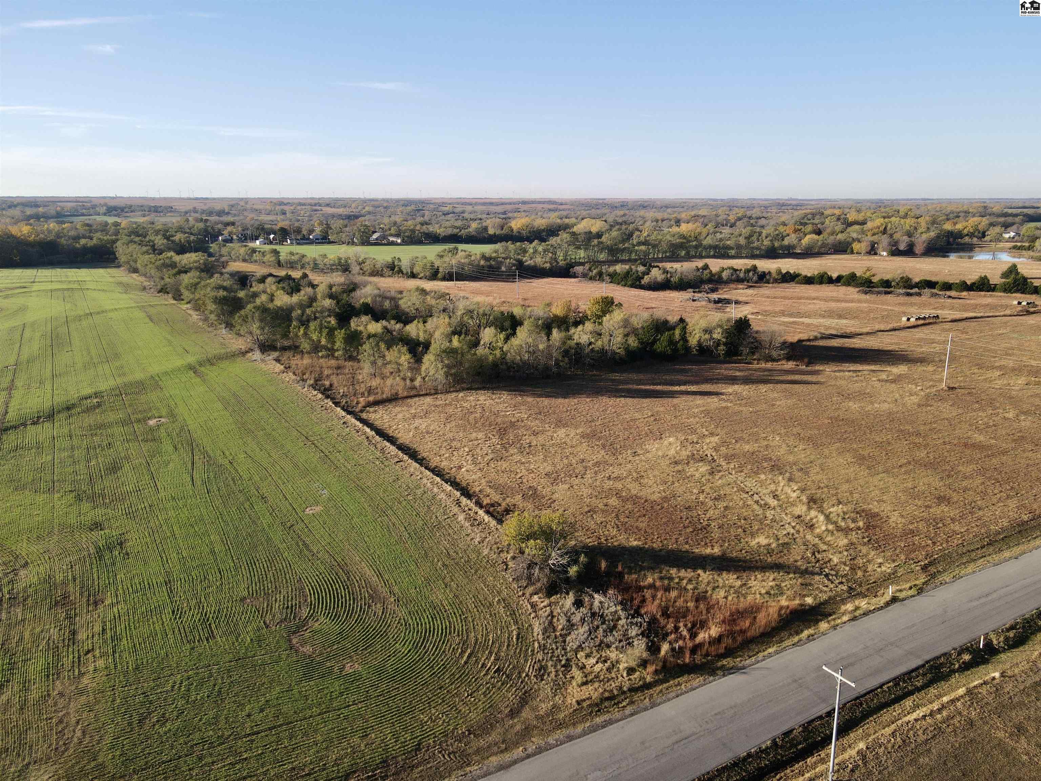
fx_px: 722
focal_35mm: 24
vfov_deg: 56.8
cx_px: 520
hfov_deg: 71.6
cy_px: 390
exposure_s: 1/320
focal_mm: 4.5
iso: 100
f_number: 2.8
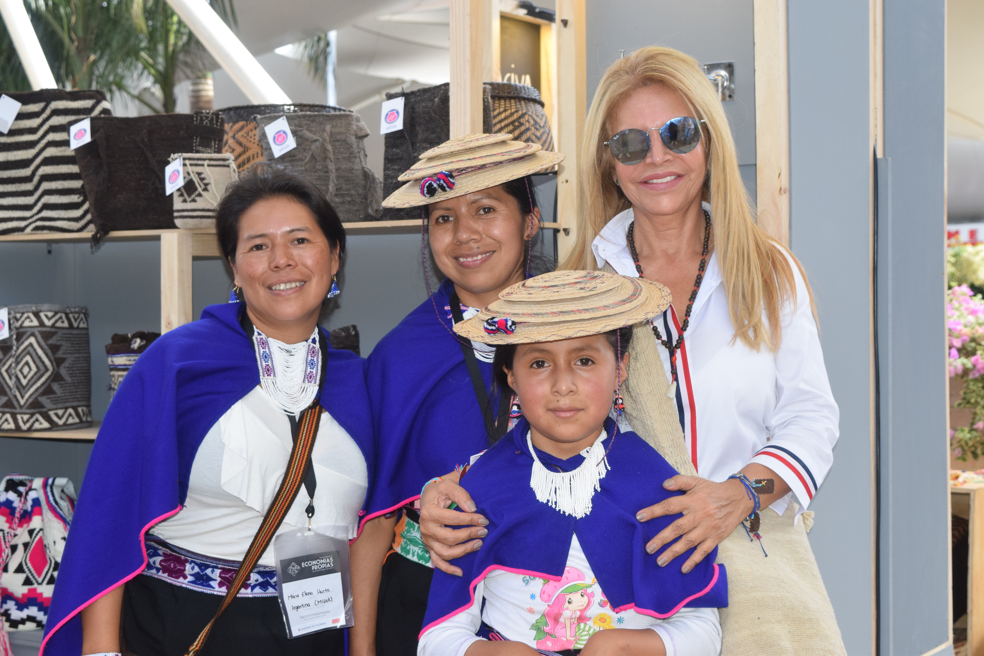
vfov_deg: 21.6
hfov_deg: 31.9
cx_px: 492
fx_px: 1722
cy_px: 328
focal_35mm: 63
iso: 800
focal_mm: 42
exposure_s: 1/200
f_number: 8
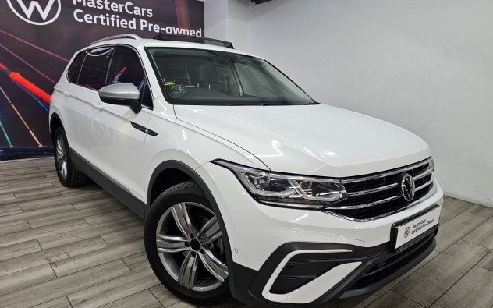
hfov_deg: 72.5
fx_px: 336
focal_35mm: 25
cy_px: 154
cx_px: 251
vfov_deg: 49.3
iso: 250
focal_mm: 6.3
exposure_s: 1/100
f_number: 1.7
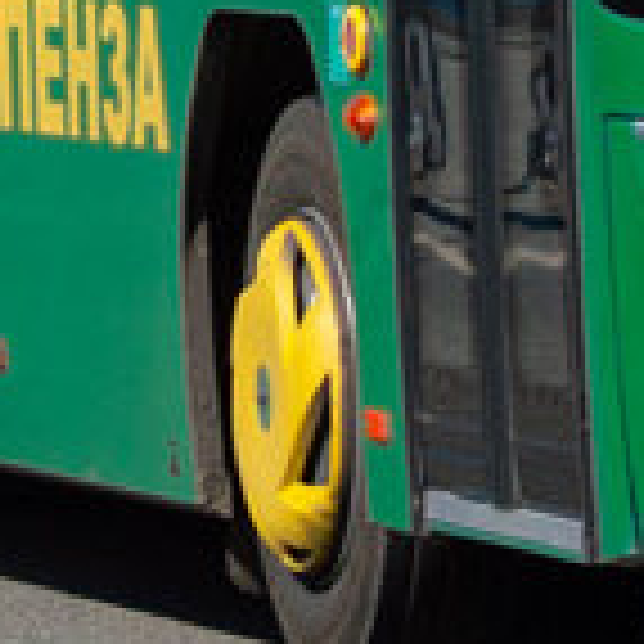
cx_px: 766
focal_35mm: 600
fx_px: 12638
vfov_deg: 2.9
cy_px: -1025
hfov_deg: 2.9
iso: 100
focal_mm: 45
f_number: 7.1
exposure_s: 1/1000
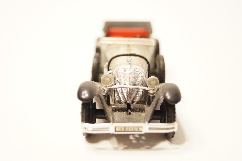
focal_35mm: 56
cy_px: 77
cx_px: 125
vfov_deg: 24.3
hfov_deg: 36.0
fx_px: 373
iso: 1250
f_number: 4.5
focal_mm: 35
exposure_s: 1/60
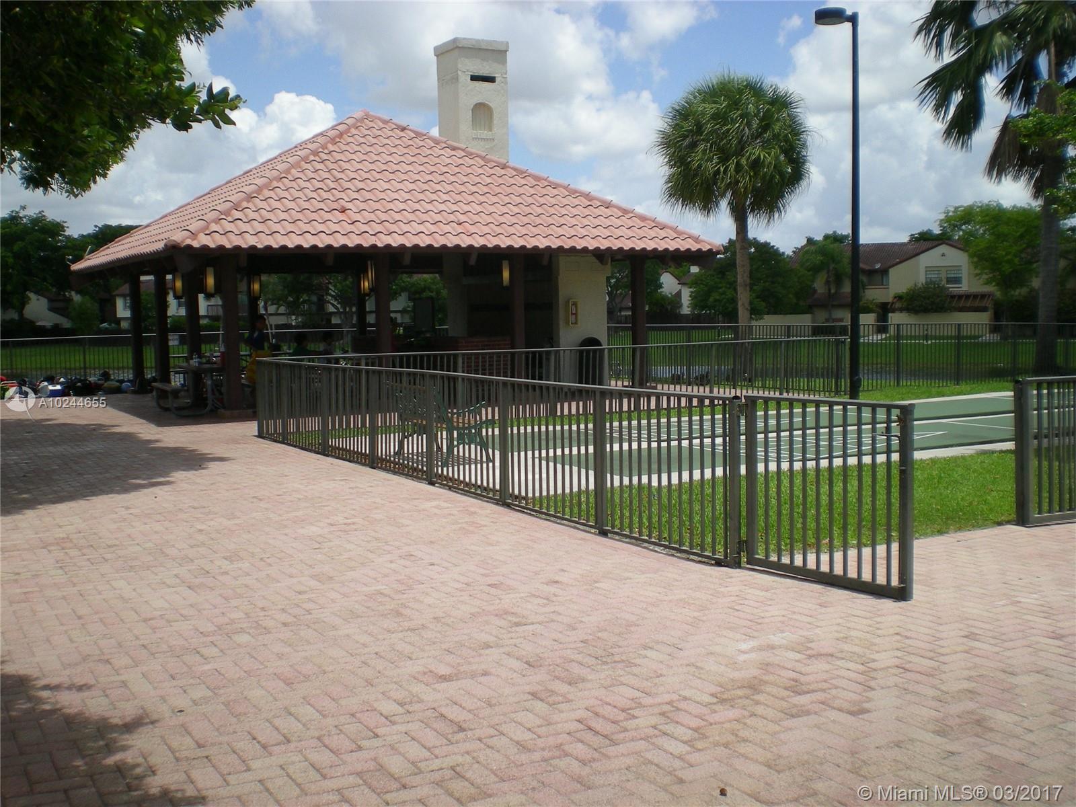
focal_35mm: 38
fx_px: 1181
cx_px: 538
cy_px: 404
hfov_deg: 49.0
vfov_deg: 37.7
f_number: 4.6
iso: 50
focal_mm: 6.3
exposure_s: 1/434
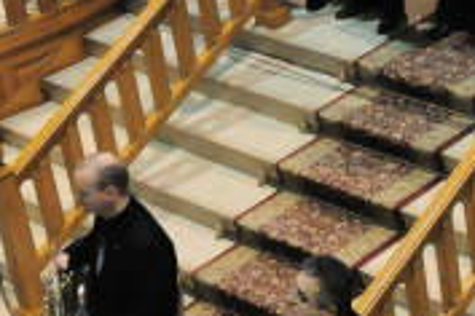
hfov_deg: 16.5
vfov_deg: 11.2
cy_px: 39
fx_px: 1610
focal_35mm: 122
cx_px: 448
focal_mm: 18
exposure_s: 1/60
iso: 2500
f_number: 4
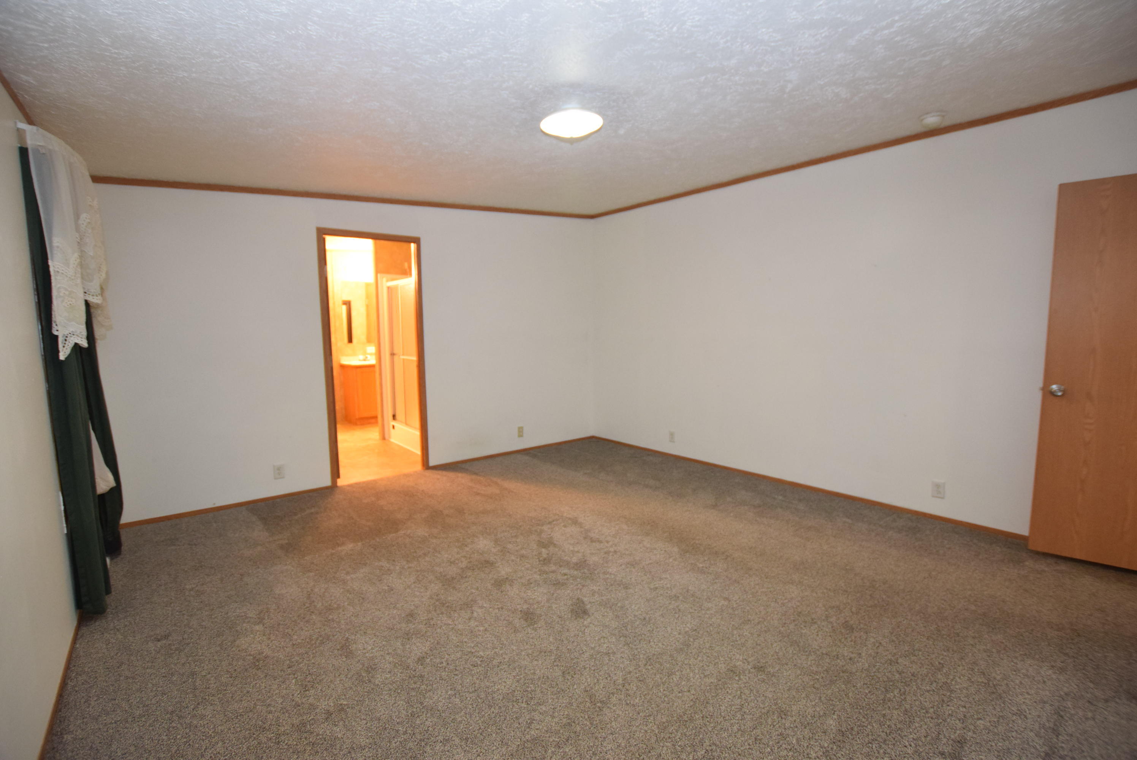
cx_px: 568
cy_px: 380
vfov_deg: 77.4
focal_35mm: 15
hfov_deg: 100.3
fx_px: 474
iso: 1250
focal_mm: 10
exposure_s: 1/60
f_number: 3.5
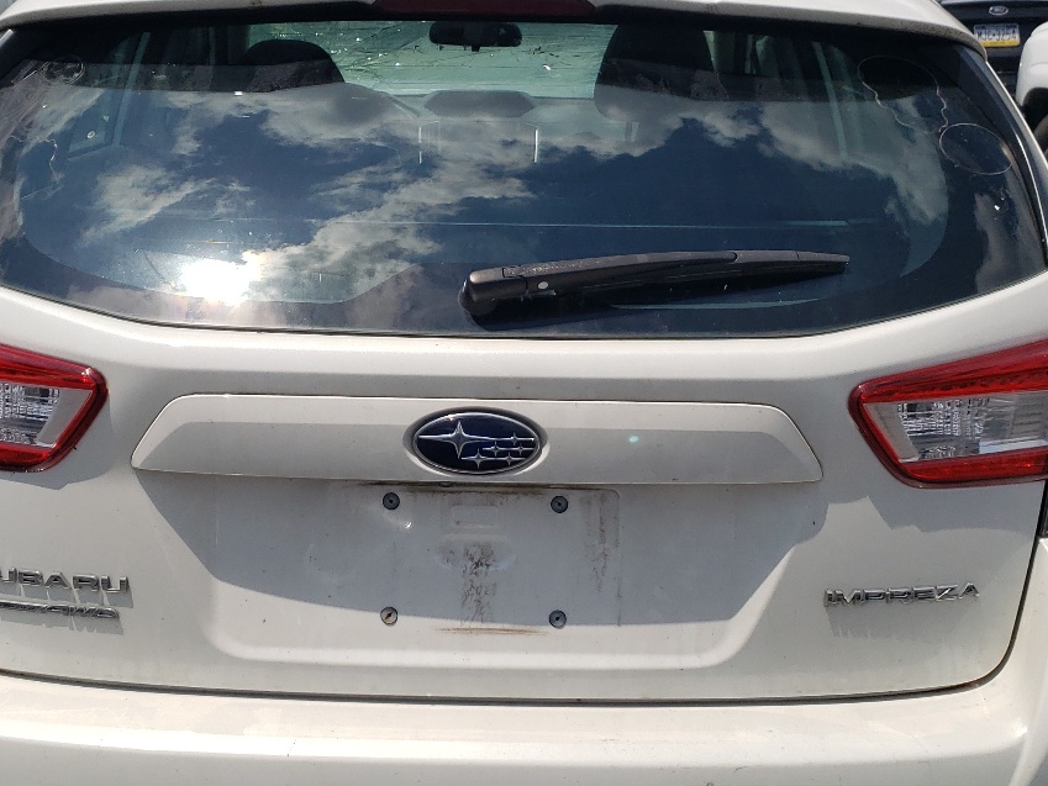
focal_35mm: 49
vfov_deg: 29.7
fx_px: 1484
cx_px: 514
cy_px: 386
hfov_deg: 38.9
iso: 50
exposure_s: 1/10000
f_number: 1.5
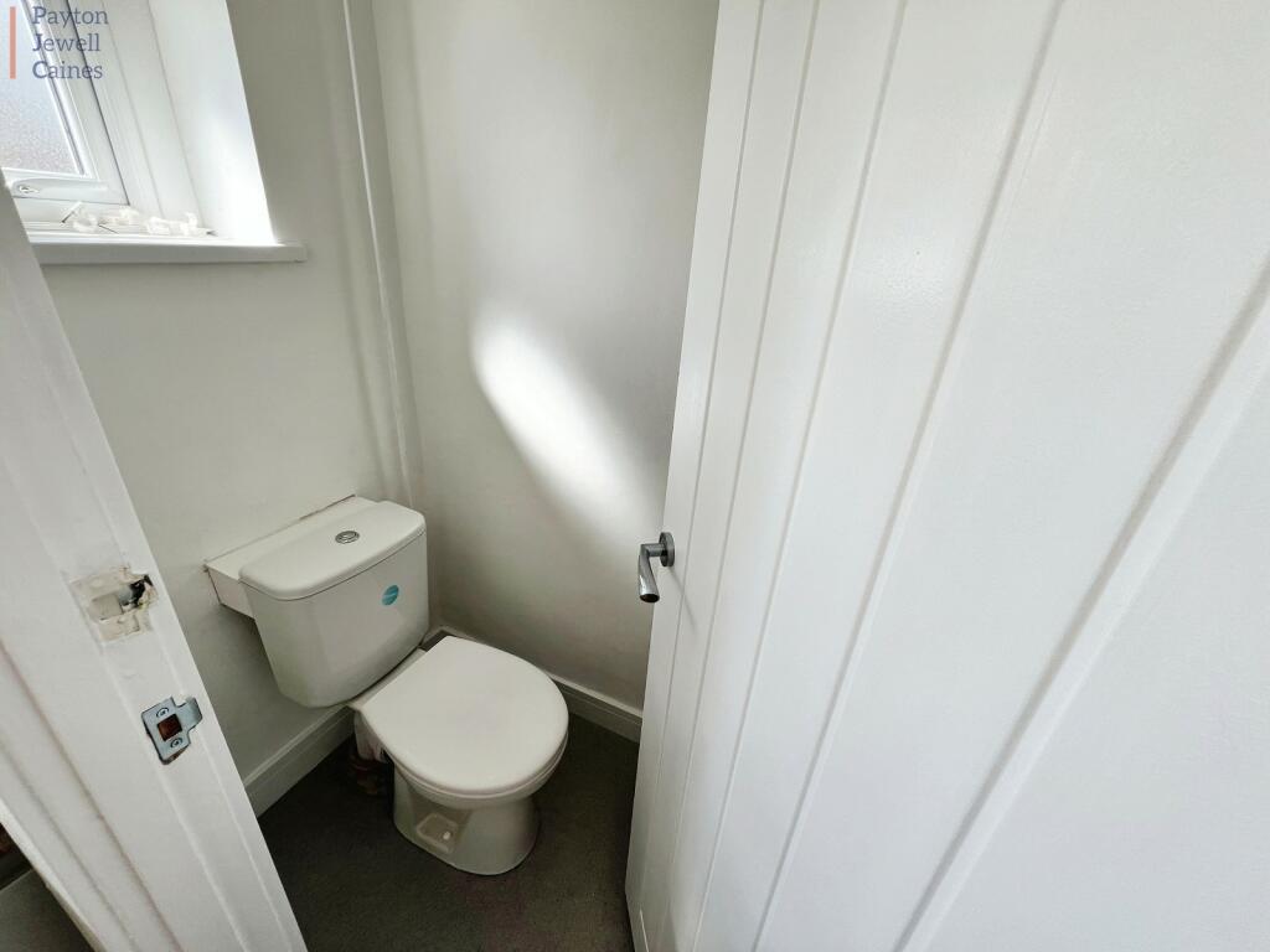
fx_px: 477
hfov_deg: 106.2
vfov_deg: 89.9
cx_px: 635
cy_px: 476
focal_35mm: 13
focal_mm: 1.57
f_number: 1.8
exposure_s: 1/223
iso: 32
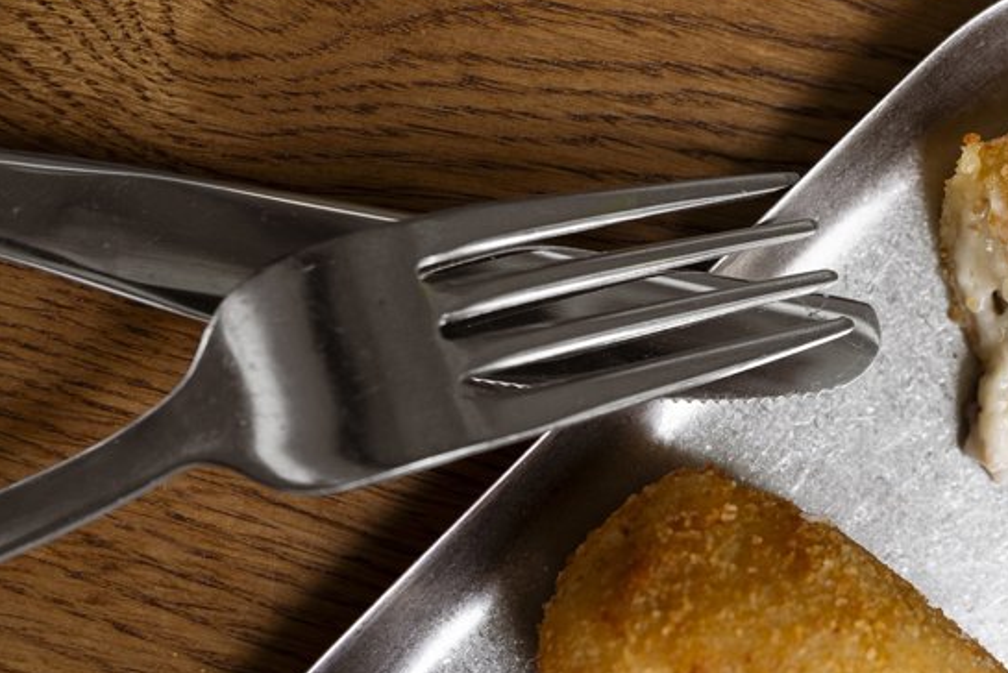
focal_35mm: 77
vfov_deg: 17.7
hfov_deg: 25.4
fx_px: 2157
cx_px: 927
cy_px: 357
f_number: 5
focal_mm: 35
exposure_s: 1/200
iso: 800
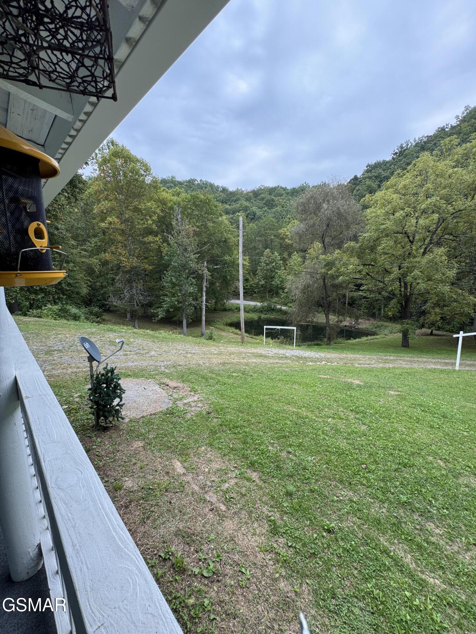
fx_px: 257
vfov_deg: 102.1
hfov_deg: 85.7
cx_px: 238
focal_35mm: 14
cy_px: 317
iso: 40
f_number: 2.2
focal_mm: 2.22
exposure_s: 1/278
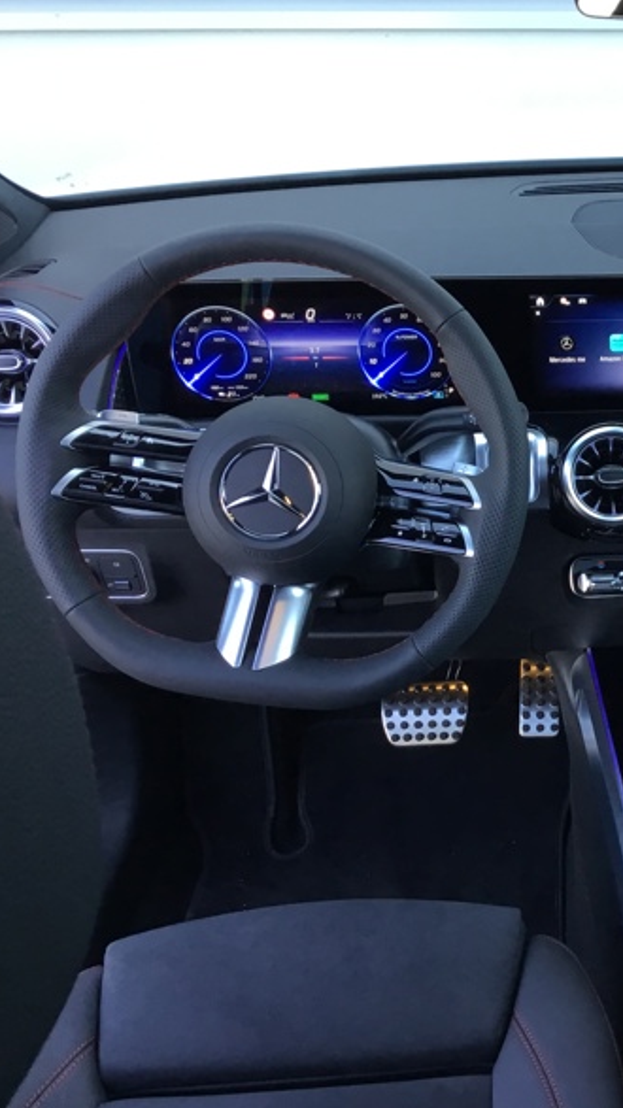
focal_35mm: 46
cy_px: 546
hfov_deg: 24.2
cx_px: 689
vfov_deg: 44.6
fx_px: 1352
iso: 25
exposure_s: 1/33
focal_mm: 3.3
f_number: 2.4
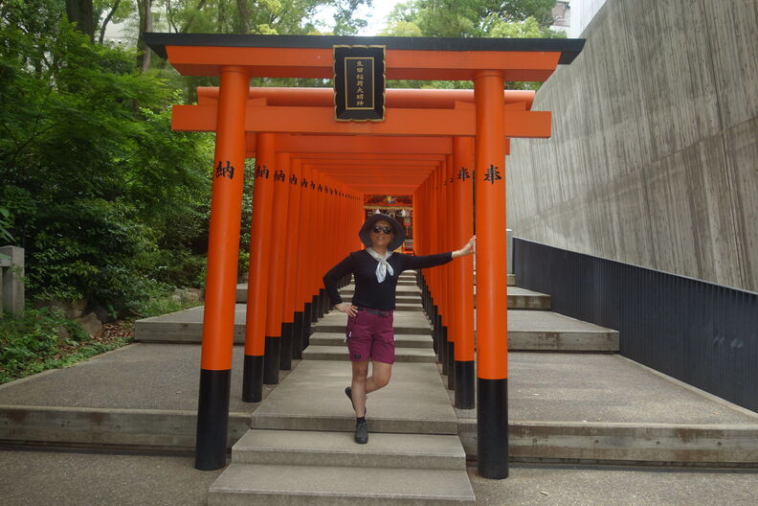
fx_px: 590
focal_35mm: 28
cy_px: 253
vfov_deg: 46.4
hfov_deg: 65.5
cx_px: 379
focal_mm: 10.4
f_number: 4
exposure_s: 1/160
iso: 125
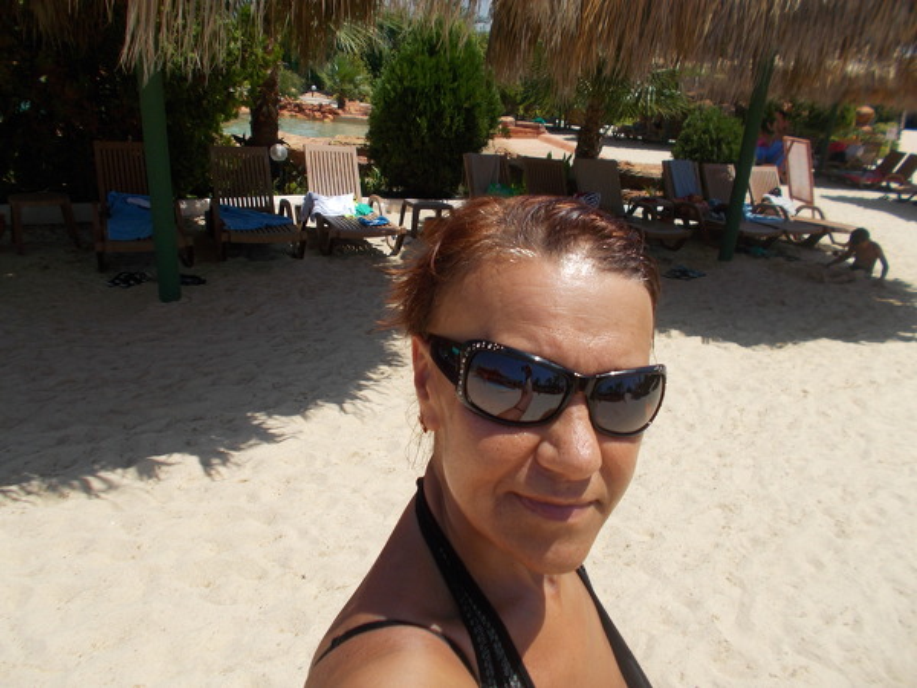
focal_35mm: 26
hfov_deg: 67.3
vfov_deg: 53.1
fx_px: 689
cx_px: 458
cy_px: 344
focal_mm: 4.6
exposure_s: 1/200
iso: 80
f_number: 8
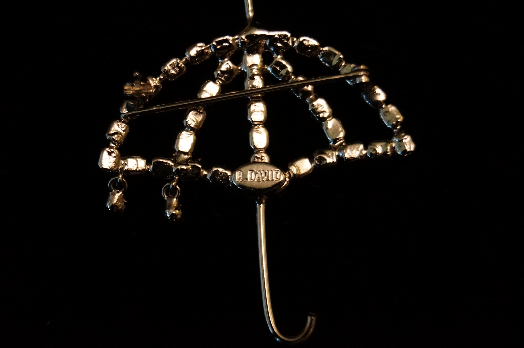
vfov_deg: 16.5
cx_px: 262
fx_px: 1199
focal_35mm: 82
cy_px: 174
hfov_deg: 24.7
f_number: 5.6
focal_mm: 55
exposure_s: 1/80
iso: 3200
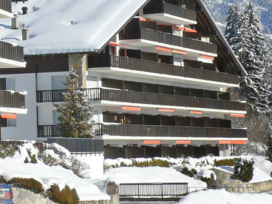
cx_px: -47
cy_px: 3
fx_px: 1469
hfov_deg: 10.4
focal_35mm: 187
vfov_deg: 7.9
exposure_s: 1/400
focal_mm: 12.5
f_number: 5.6
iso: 80
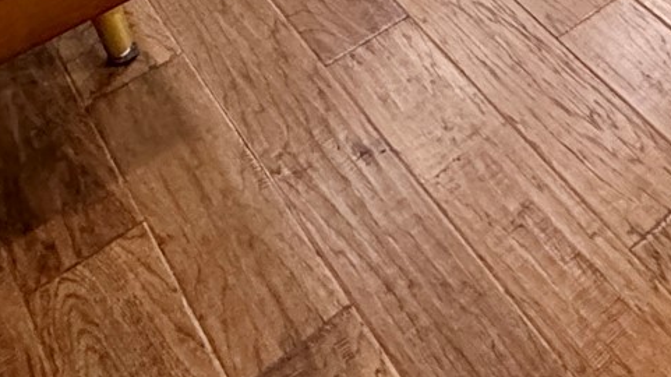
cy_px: -680
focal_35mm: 65
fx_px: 1156
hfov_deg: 30.7
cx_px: 621
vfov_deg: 12.0
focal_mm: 2.22
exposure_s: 1/60
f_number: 2.2
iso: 320
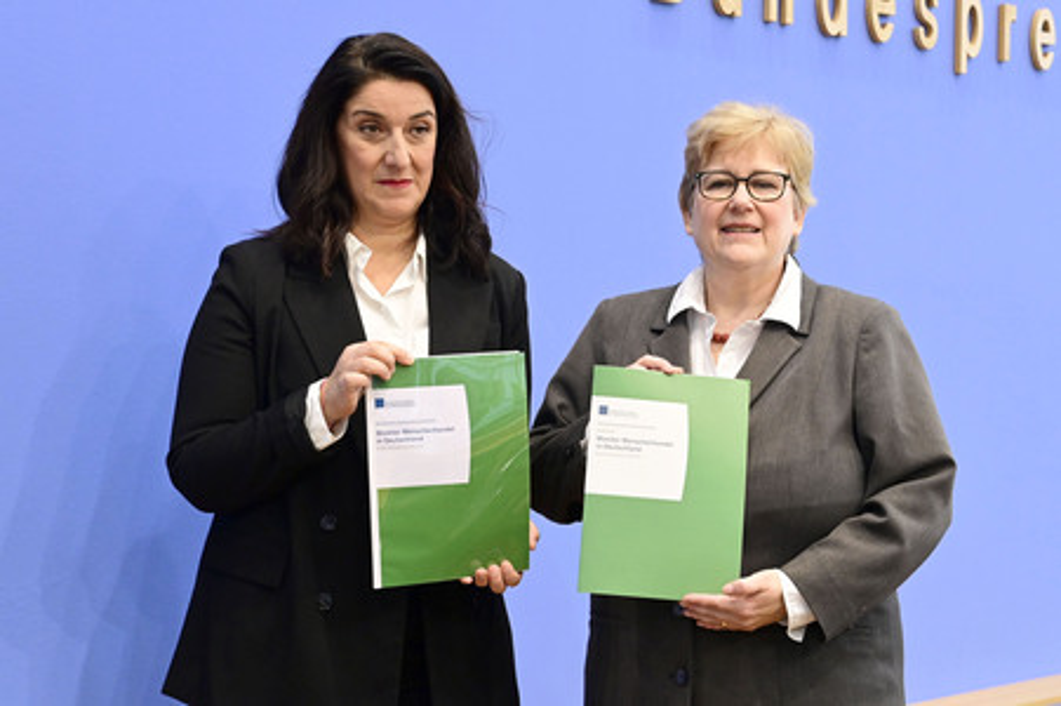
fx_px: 1708
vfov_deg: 23.3
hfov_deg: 34.5
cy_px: 353
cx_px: 530
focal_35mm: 58
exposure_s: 1/250
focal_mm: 58
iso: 6400
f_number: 6.3
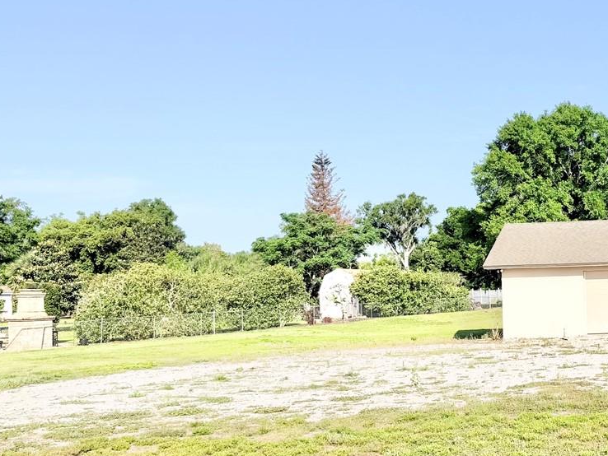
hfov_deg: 33.5
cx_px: 614
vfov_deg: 27.9
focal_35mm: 52
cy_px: 288
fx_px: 914
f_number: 1.78
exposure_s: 1/5714
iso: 80
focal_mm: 6.76
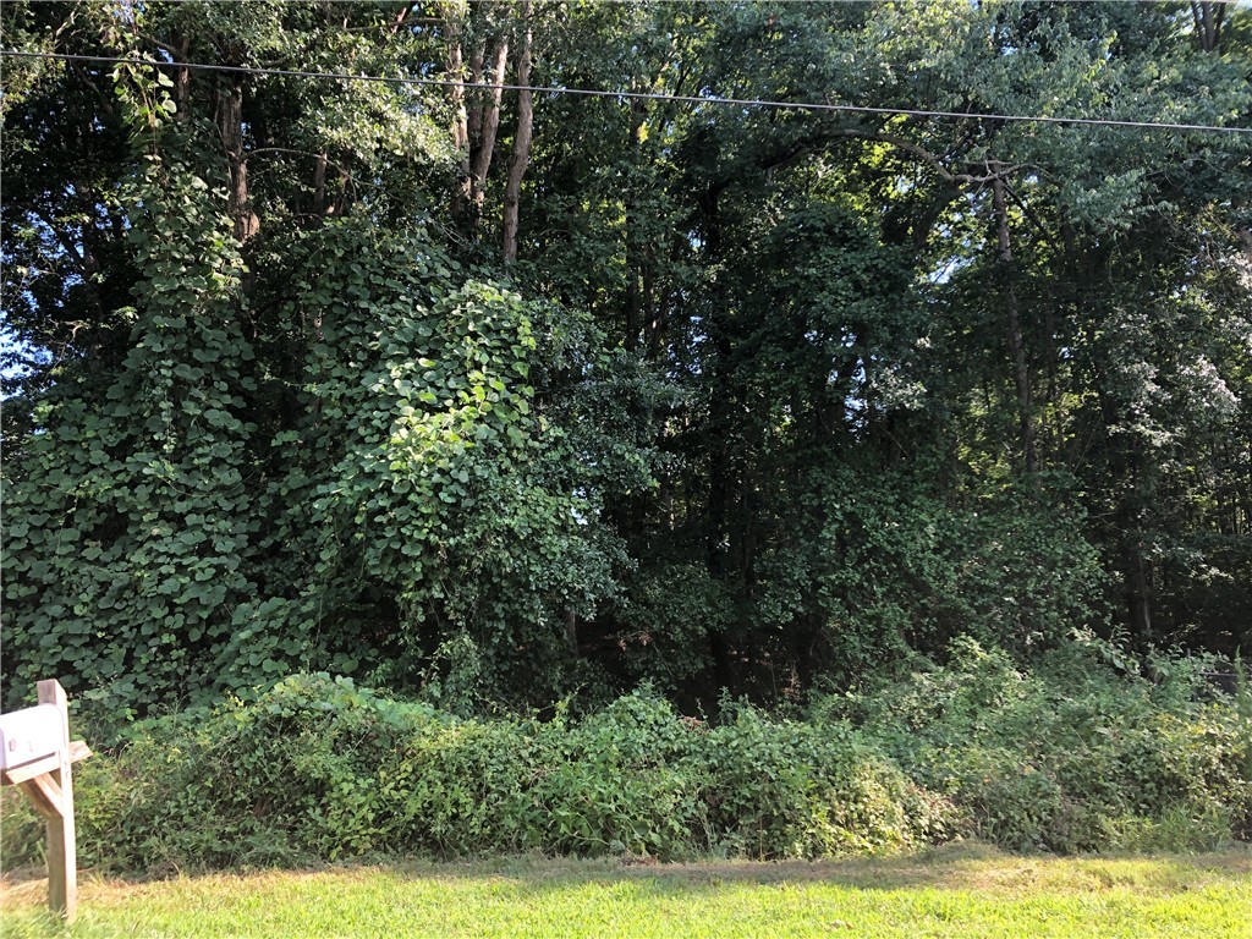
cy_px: 470
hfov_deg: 63.4
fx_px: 1013
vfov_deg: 49.7
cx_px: 626
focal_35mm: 28
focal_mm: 3.99
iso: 32
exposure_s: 1/120
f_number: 1.8
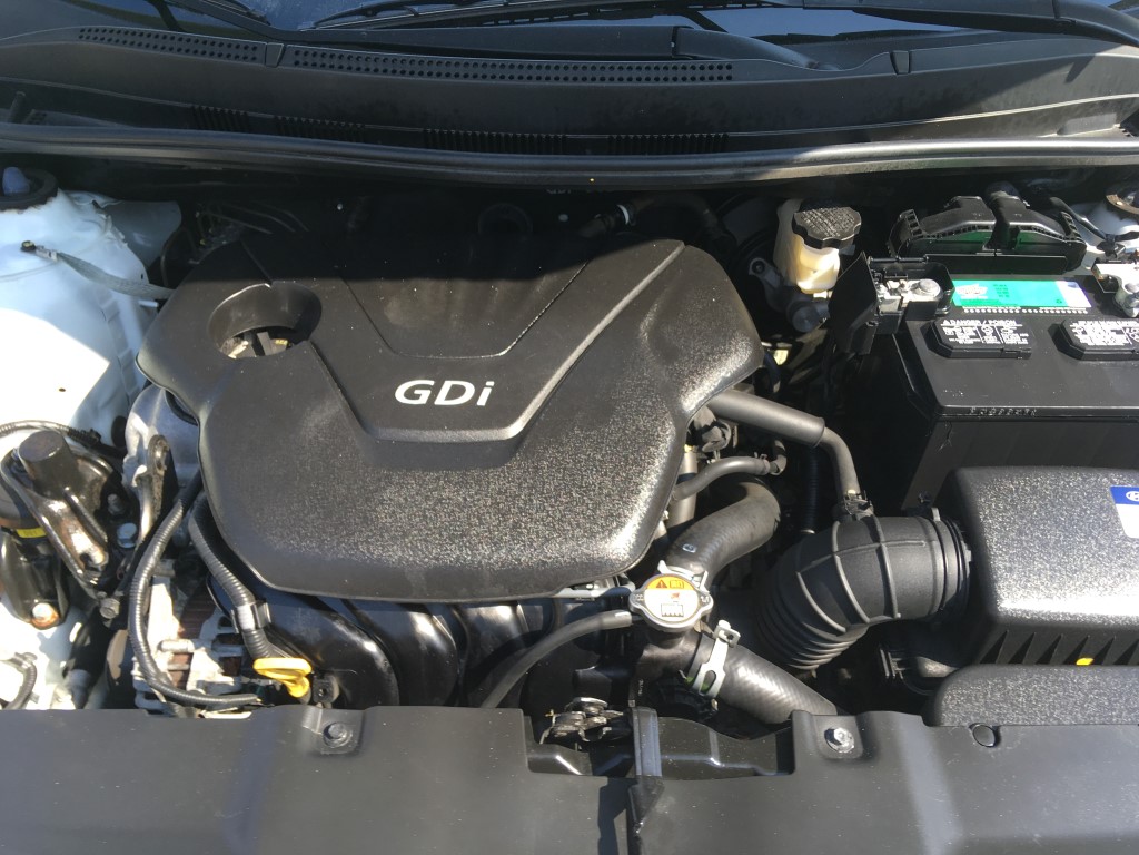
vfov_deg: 48.2
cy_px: 428
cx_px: 570
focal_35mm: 29
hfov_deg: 61.7
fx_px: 954
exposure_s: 1/237
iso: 25
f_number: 2.2
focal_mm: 4.15
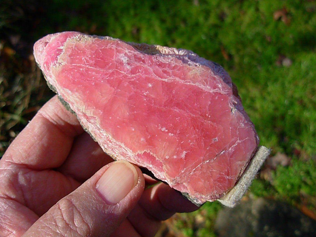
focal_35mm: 38
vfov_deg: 37.7
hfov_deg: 49.0
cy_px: 118
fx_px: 347
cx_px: 158
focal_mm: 6.3
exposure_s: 1/704
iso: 50
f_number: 2.9
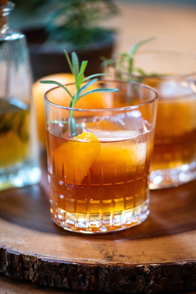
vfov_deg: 19.4
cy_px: 147
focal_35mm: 105
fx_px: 856
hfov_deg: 13.1
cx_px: 98
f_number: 3
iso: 1600
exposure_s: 1/250
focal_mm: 105
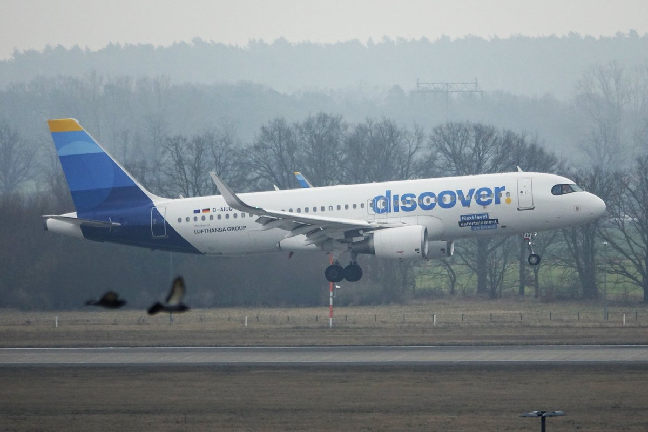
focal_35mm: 600
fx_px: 10799
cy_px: 216
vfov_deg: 2.3
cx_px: 324
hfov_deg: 3.4
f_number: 4
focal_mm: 220
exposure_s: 1/1000
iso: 320
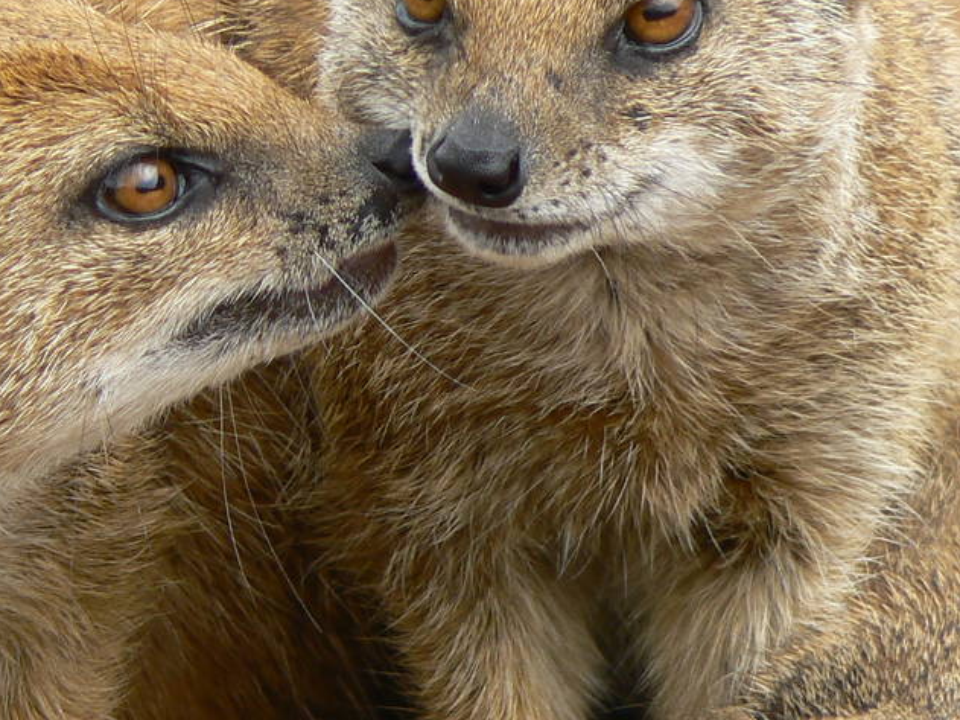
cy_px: 513
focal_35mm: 1096
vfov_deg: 1.4
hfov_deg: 1.8
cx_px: 385
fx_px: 30389
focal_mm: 72
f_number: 5.6
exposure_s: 1/200
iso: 80
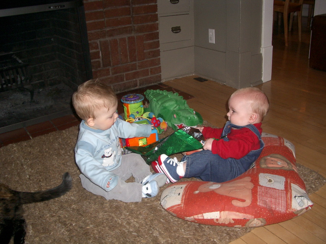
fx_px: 329
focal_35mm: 35
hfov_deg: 52.6
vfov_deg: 40.7
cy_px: 122
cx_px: 163
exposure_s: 1/40
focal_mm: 5.8
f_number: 2.6
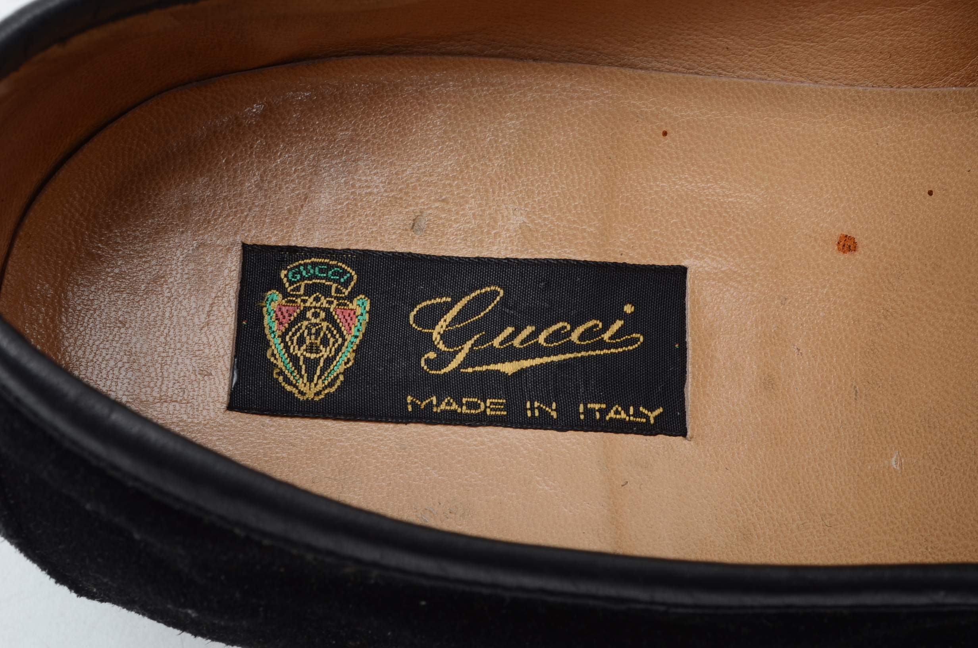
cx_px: 489
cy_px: 324
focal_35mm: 82
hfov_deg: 24.7
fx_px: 2237
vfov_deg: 16.5
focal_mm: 55
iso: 100
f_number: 18
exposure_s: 1/100
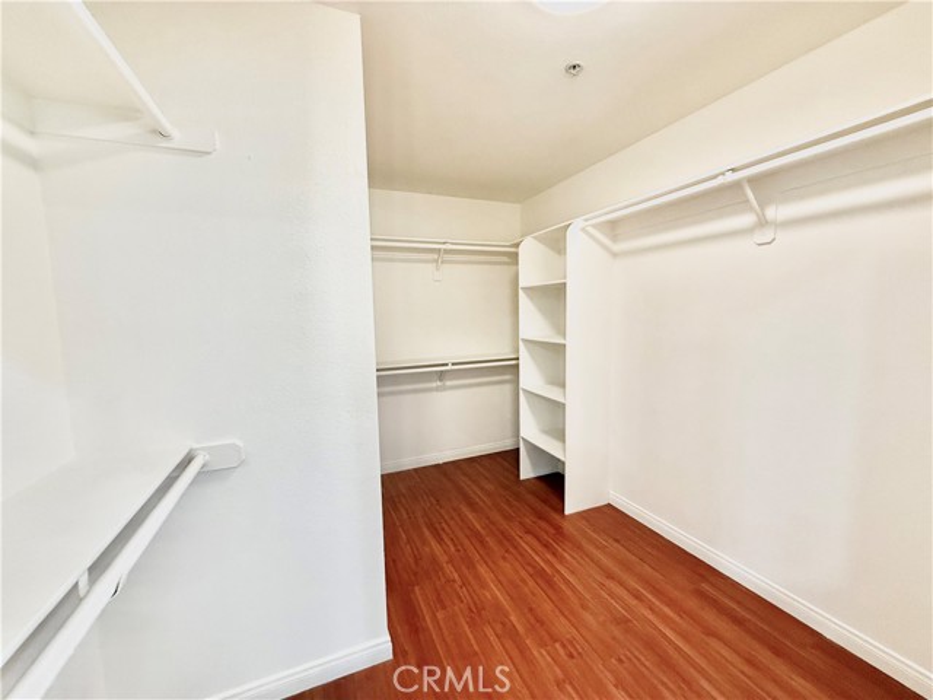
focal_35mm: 14
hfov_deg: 102.1
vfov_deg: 85.7
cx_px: 466
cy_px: 350
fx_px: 377
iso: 320
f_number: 2.2
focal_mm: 2.22
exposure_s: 1/120
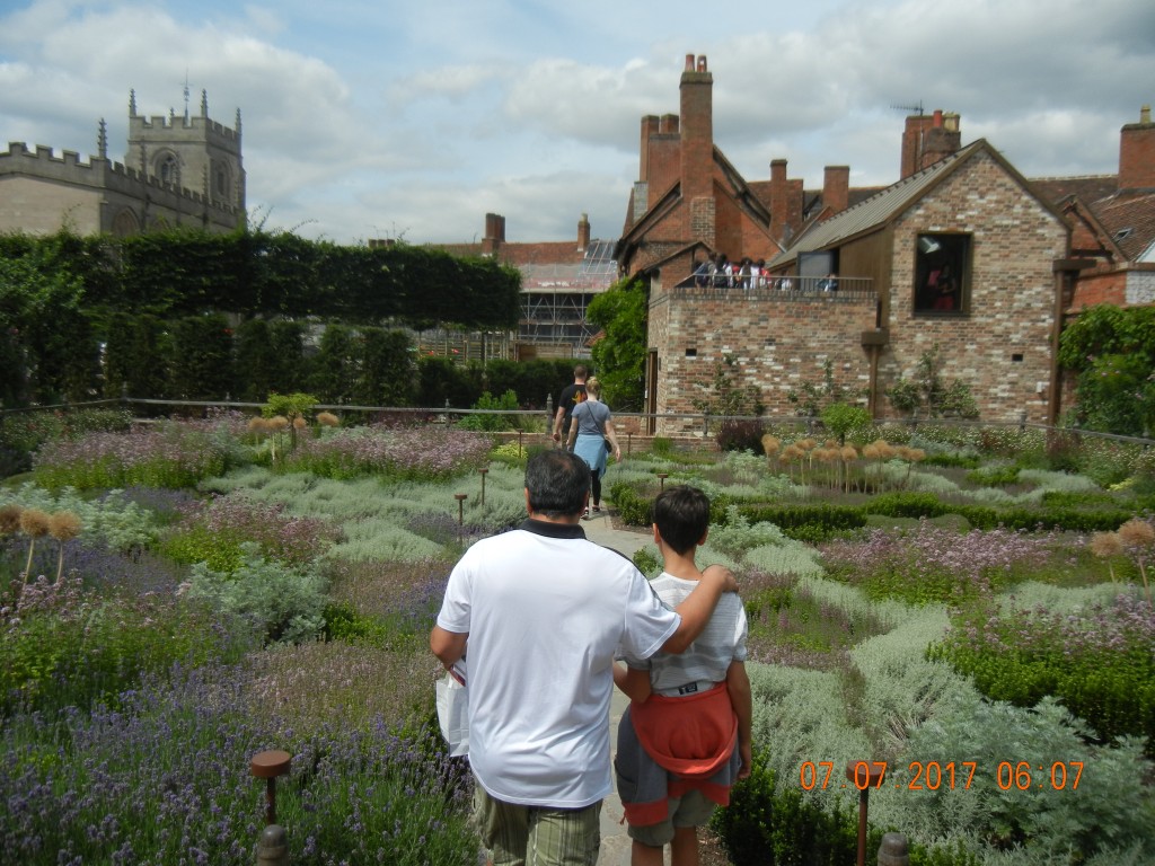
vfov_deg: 46.8
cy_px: 433
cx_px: 578
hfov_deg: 60.0
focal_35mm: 30
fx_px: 1001
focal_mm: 5.4
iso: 160
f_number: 7
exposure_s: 1/613
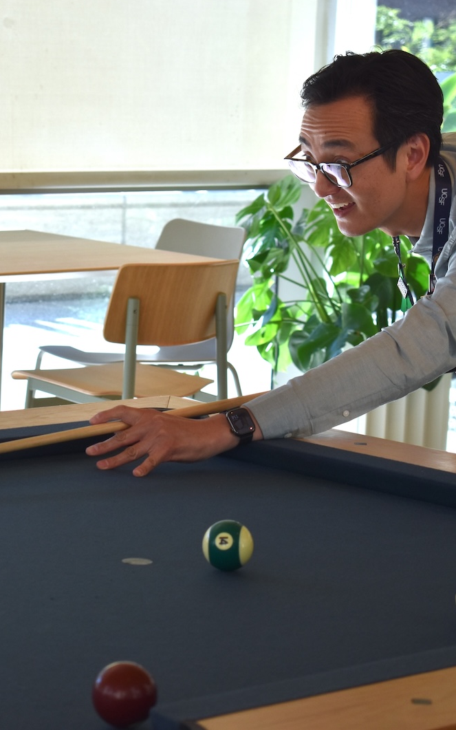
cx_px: 117
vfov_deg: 16.5
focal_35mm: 127
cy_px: 364
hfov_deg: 10.3
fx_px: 2521
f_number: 5.6
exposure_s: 1/250
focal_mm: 55
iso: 280
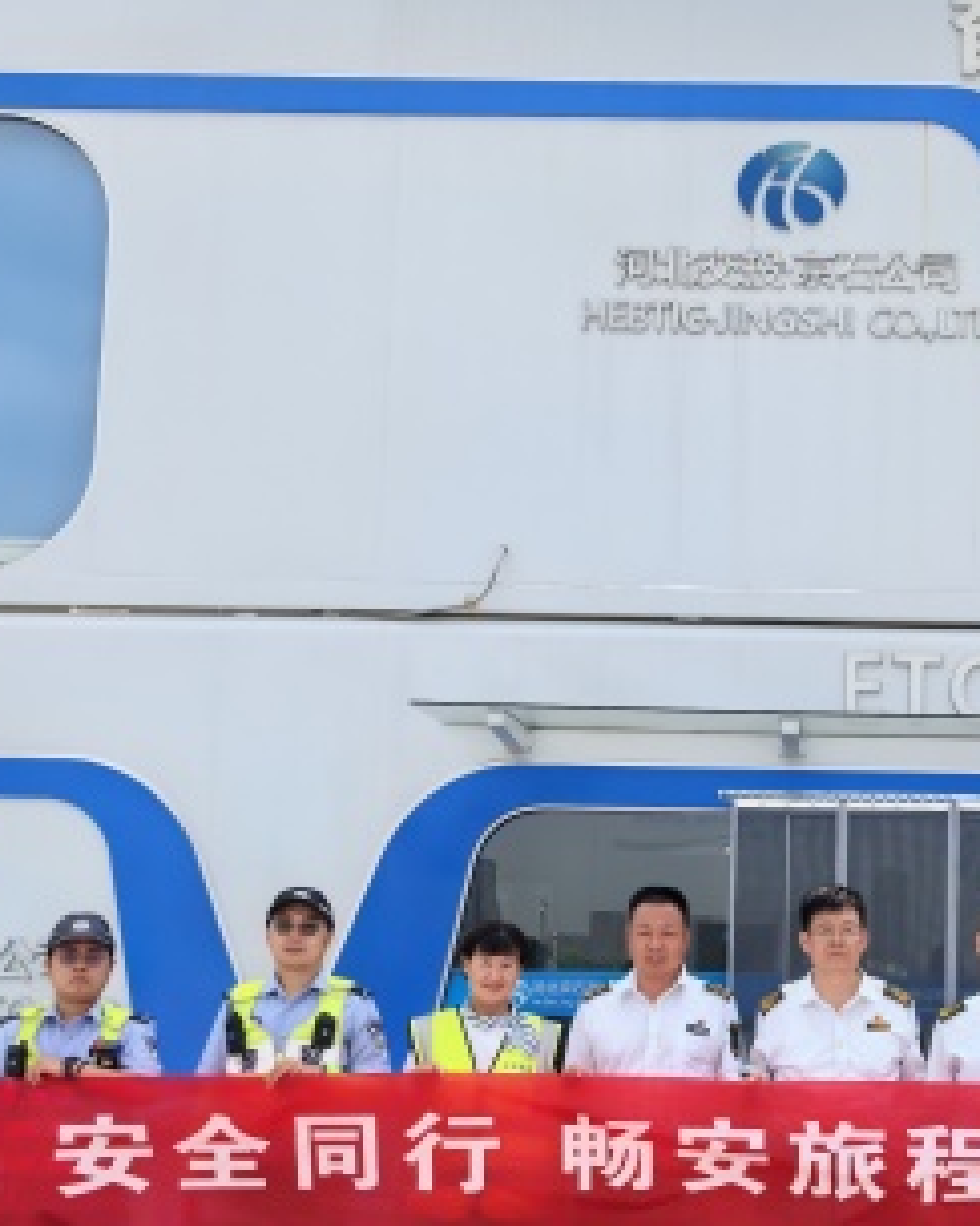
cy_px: 794
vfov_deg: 35.7
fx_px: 1886
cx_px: 827
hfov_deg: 28.3
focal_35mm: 52
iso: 50
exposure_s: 1/6623
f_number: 2
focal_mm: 5.75
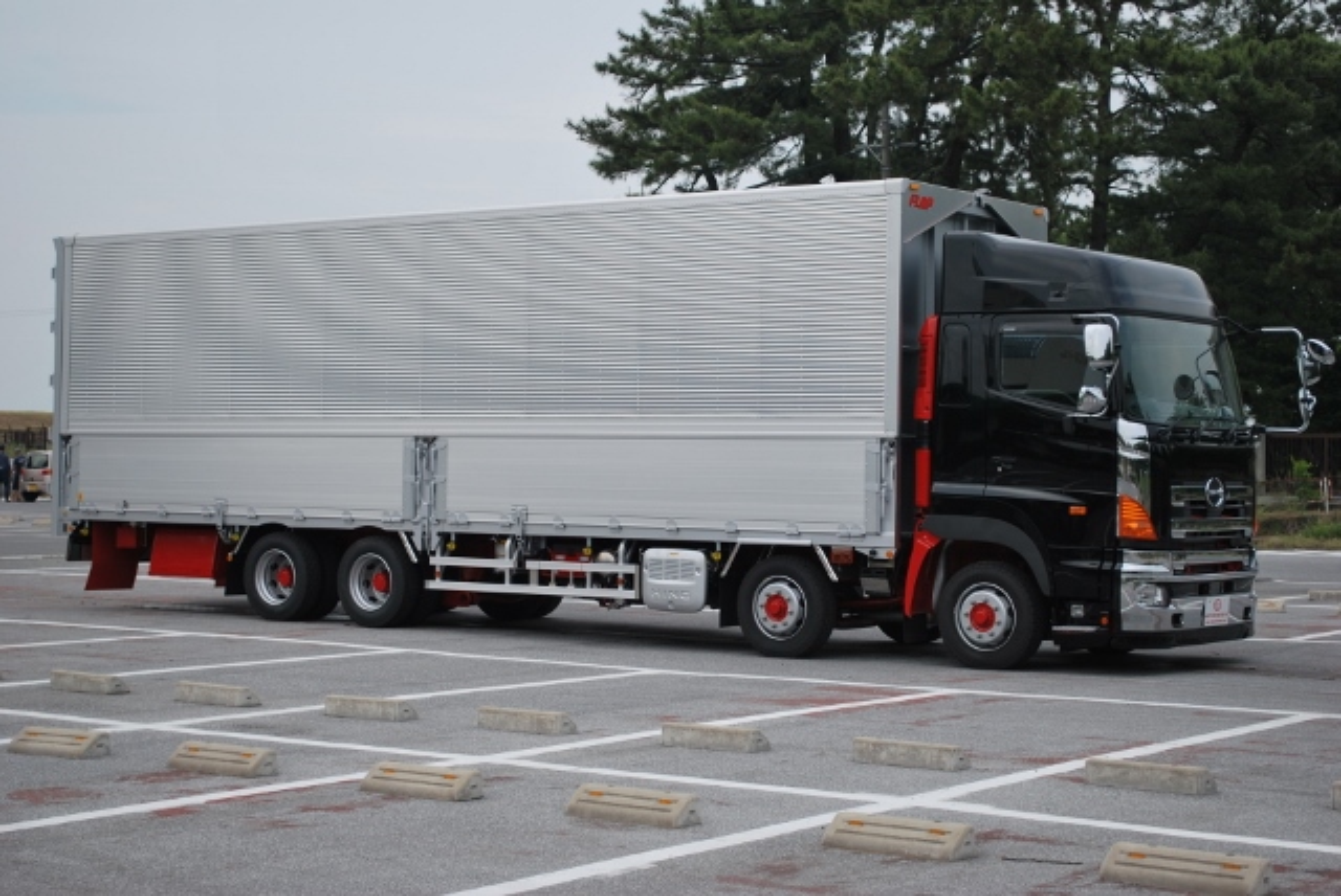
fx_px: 2349
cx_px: 670
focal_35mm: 63
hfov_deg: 31.9
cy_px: 448
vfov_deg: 21.6
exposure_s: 1/500
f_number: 5.3
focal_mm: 42
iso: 110
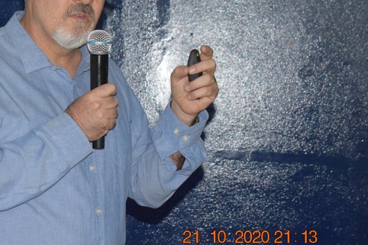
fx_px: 1398
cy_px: 64
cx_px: 71
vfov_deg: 10.0
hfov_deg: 14.9
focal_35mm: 137
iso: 3200
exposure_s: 1/30
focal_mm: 55
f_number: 5.6
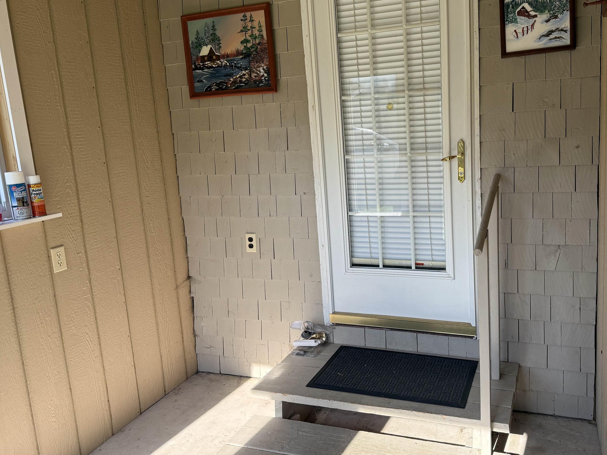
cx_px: 351
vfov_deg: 48.2
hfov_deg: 61.3
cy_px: 209
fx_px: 509
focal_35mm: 29
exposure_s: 1/677
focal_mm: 6.76
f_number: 1.78
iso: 100
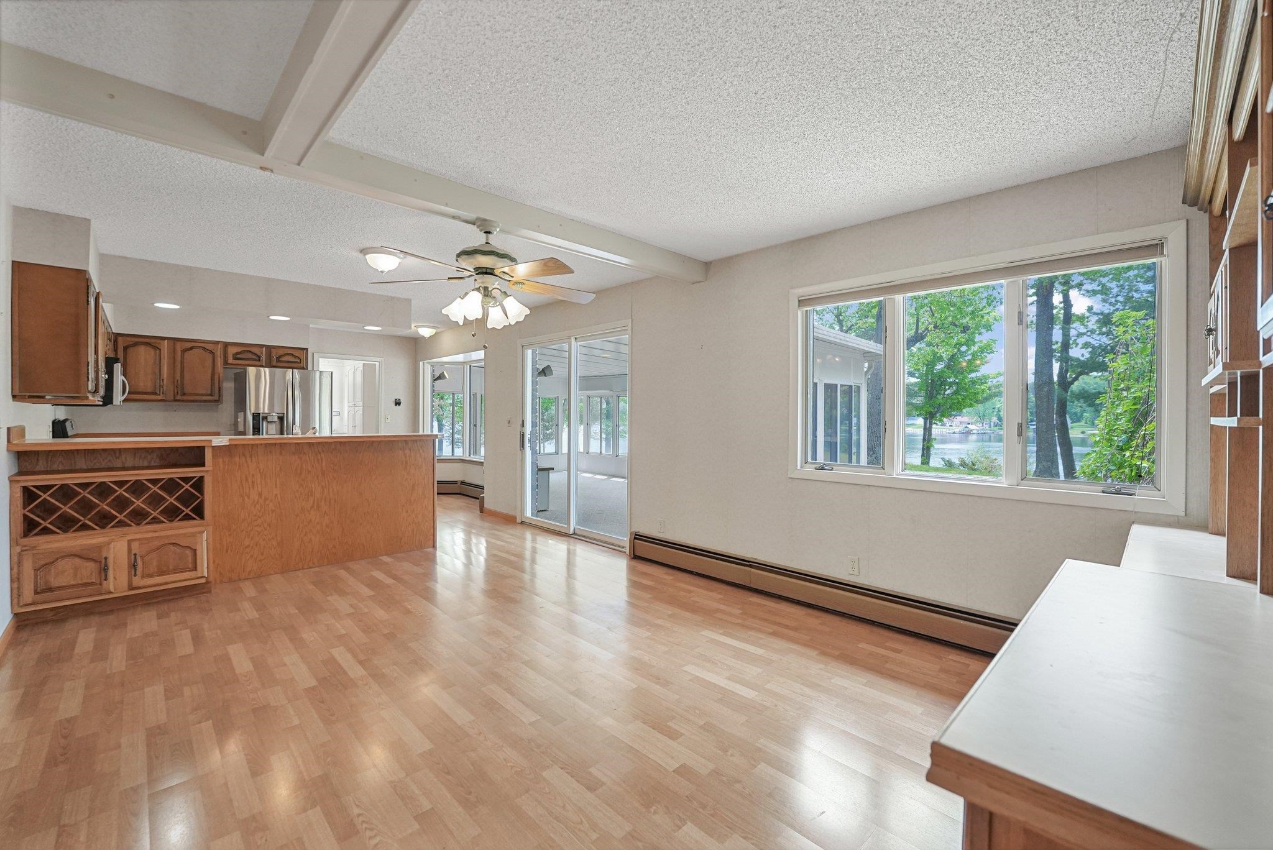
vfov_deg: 81.3
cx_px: 636
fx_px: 495
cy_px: 425
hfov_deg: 104.2
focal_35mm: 14
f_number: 4.5
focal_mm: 14
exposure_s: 1/125
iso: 1600
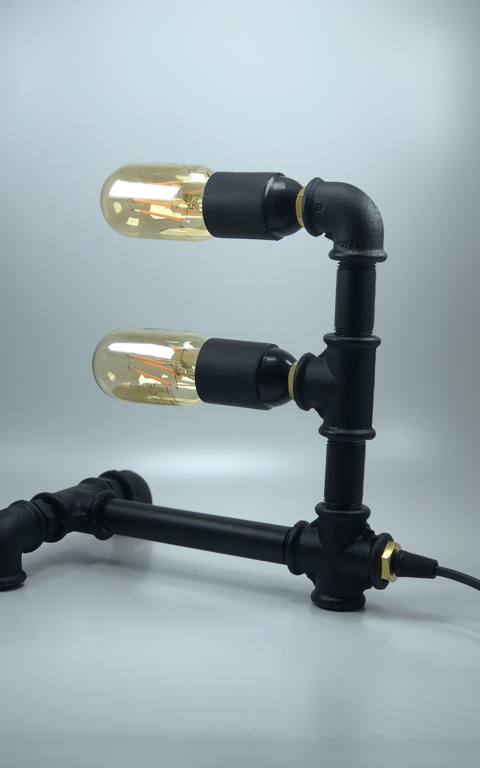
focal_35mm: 61
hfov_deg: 21.3
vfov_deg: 33.5
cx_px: 214
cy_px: 382
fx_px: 1277
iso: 20
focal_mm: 6.6
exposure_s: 1/120
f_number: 2.8
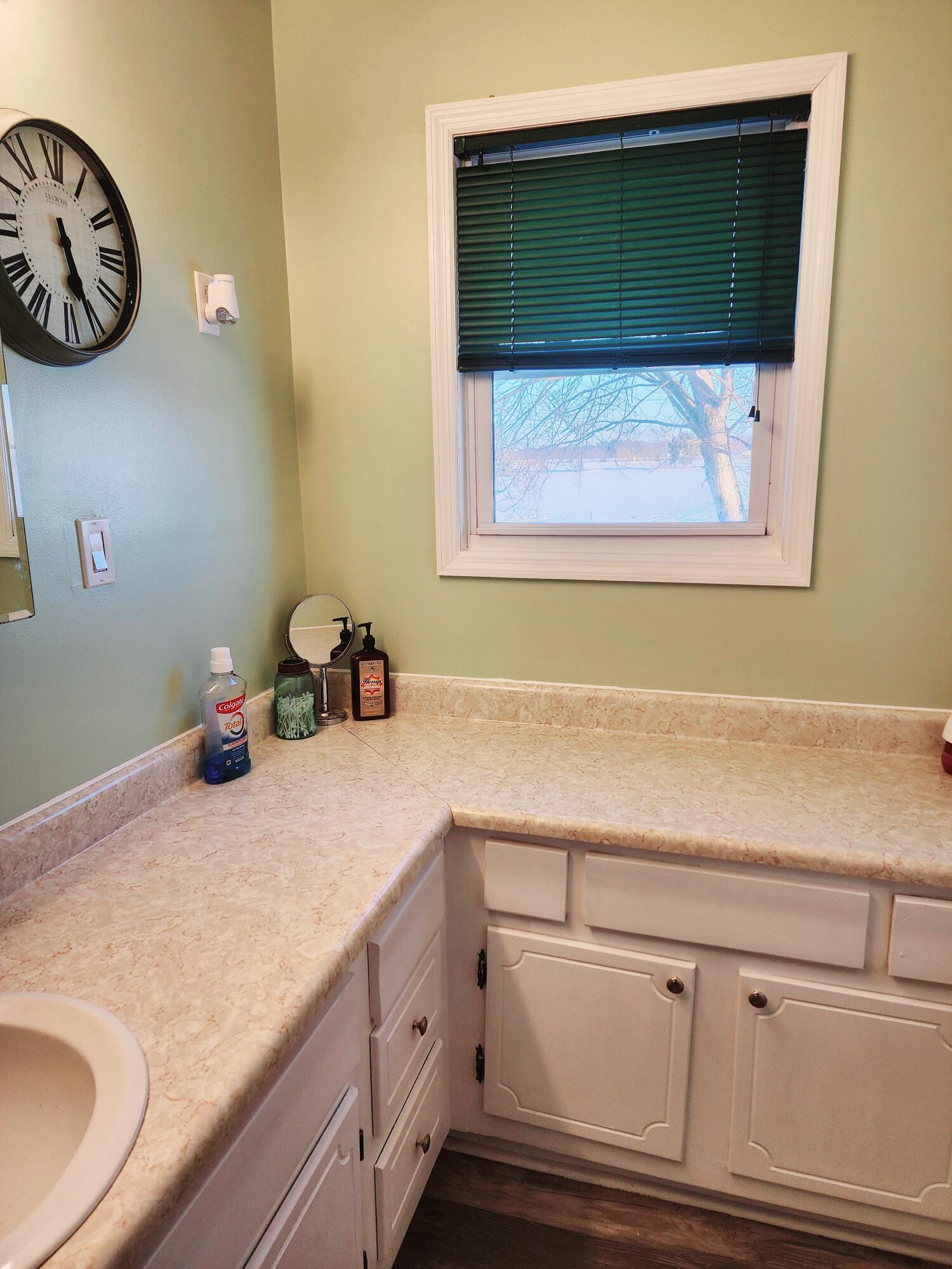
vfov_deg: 73.9
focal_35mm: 23
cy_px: 634
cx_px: 476
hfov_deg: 58.9
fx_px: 843
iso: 64
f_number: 1.8
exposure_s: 1/120
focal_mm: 6.4
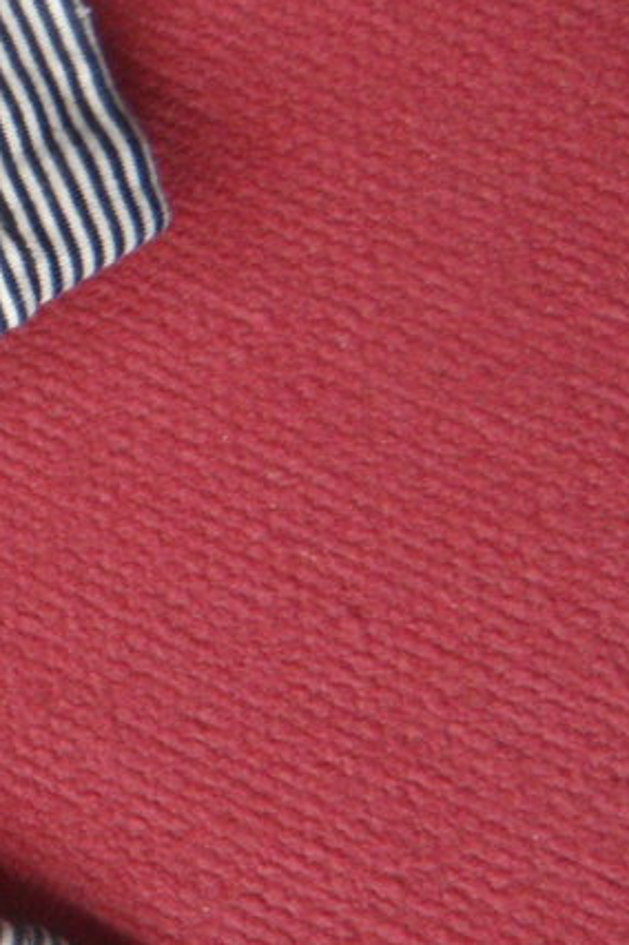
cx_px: -829
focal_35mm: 78
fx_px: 2047
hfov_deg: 13.4
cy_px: 626
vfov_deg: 25.9
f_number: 2.9
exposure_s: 1/30
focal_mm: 4.1
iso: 120
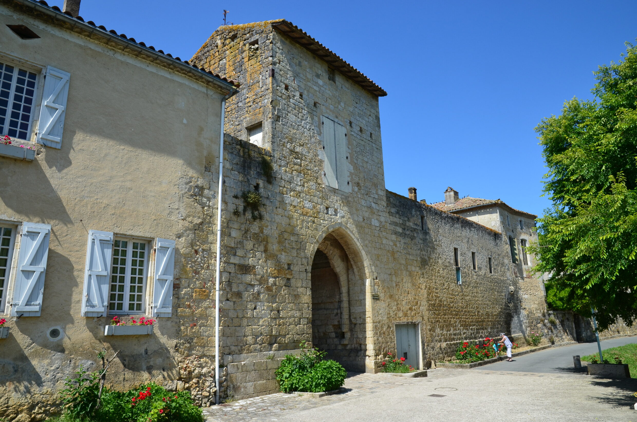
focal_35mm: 24
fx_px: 424
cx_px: 318
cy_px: 211
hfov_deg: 73.8
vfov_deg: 52.9
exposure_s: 1/250
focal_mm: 16
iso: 220
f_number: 10
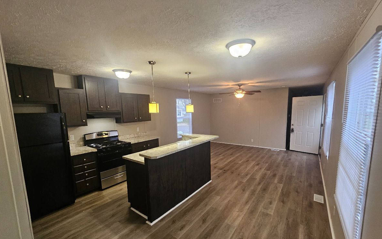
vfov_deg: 78.5
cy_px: 130
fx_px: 146
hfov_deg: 105.3
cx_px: 191
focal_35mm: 14
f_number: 2.2
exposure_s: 1/60
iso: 250
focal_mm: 2.2
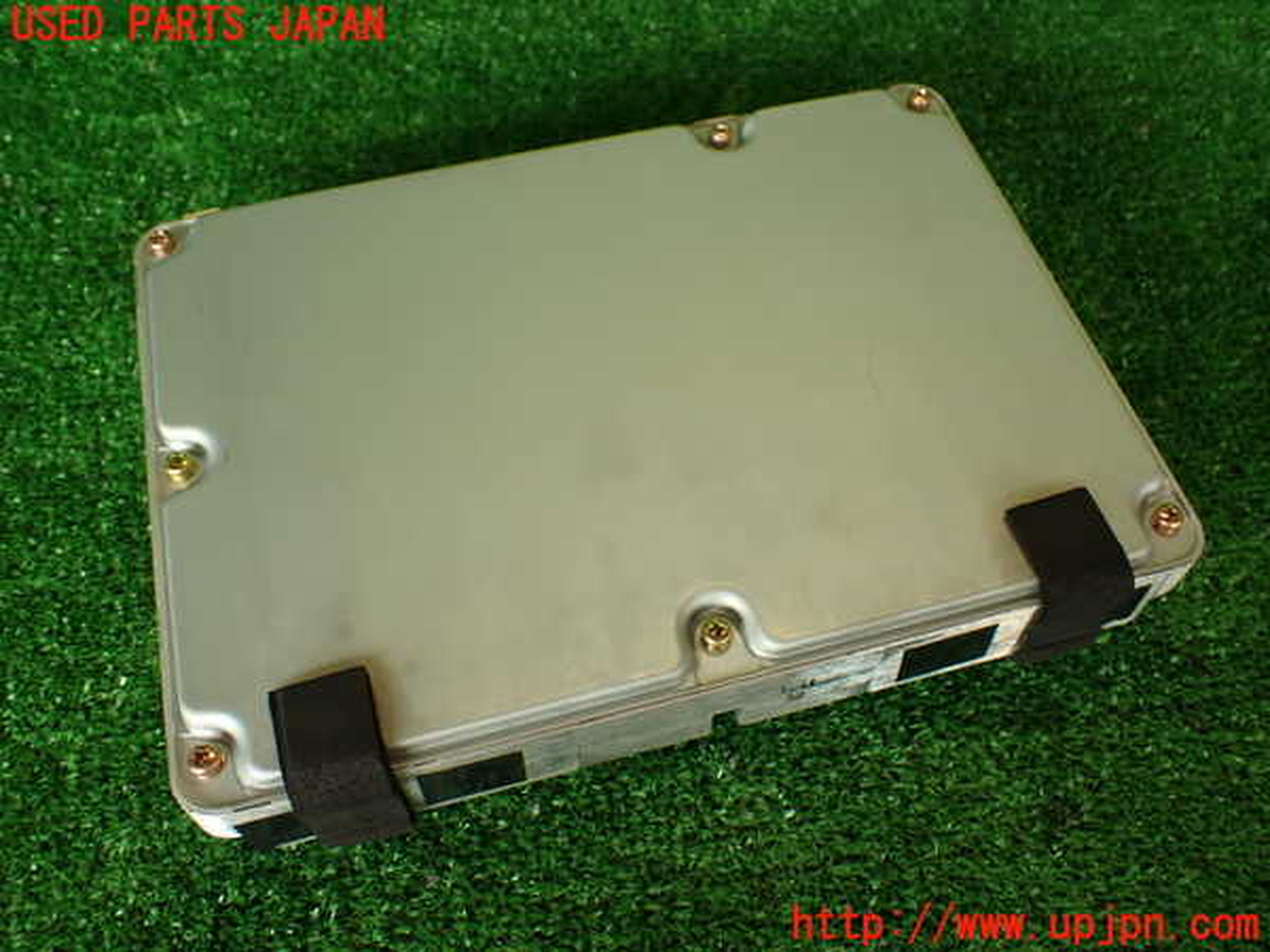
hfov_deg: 56.8
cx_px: 635
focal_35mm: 32
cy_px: 476
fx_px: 1174
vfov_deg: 44.2
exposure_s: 1/80
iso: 100
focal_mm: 5.79
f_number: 2.4
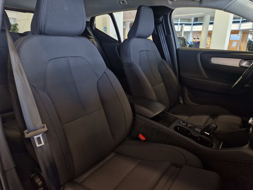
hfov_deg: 73.9
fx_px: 168
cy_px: 95
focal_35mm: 23
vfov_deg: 58.9
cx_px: 126
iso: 200
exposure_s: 1/100
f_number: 1.8
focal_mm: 5.4
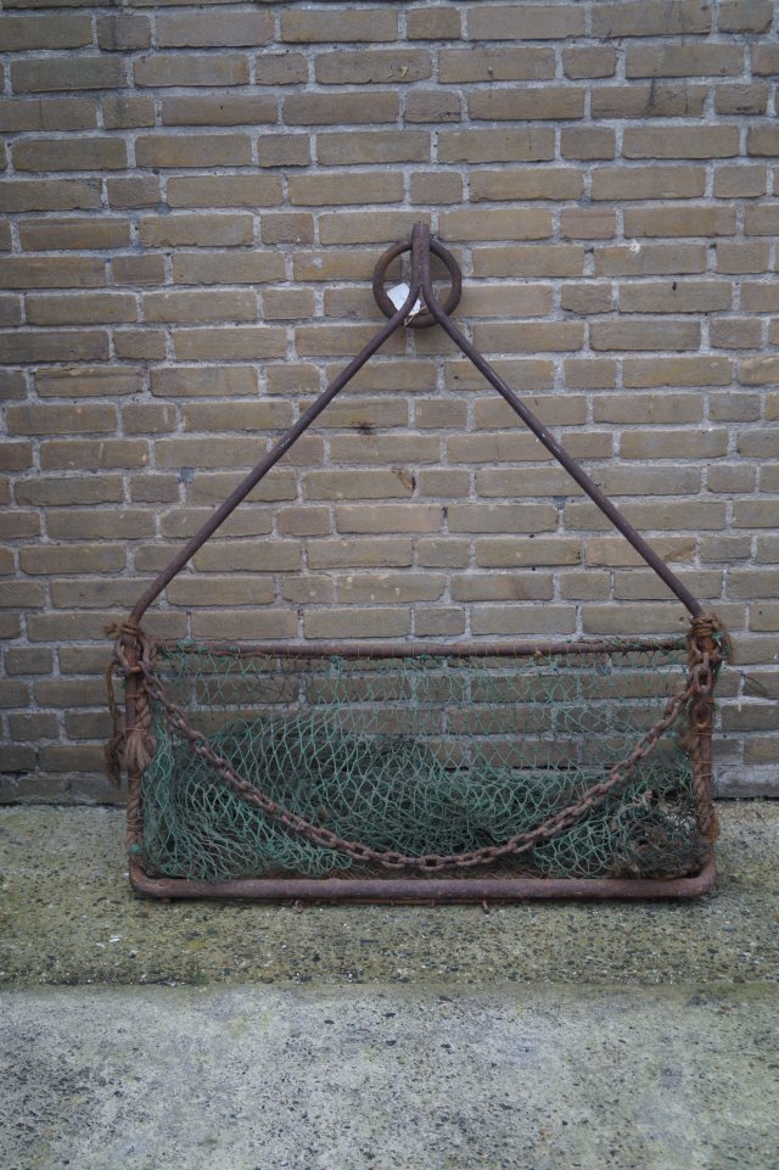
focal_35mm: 45
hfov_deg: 29.8
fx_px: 1462
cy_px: 585
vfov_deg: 43.6
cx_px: 390
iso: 125
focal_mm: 30
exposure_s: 1/60
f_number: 4.5
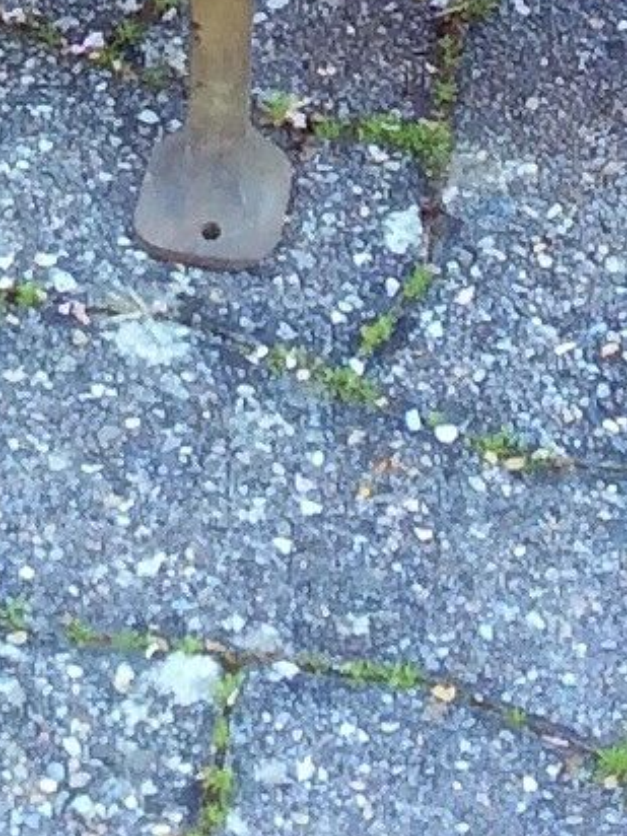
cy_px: -891
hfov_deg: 7.3
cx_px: -181
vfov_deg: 9.2
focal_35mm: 201
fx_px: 4854
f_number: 2.4
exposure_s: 1/33
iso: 32
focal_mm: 3.3
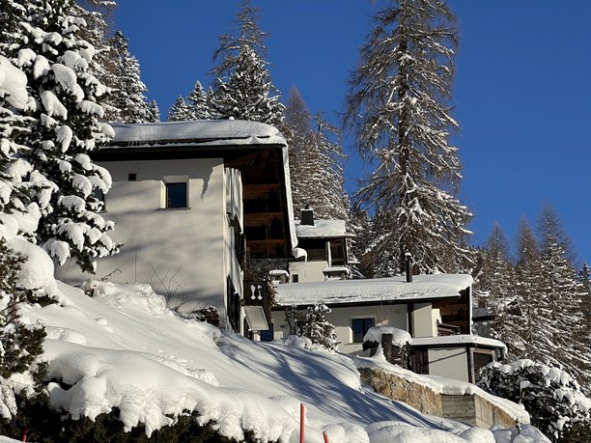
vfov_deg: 19.1
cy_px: 222
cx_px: 296
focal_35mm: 77
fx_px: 1315
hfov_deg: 25.3
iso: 32
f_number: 2.8
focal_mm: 9
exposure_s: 1/1193
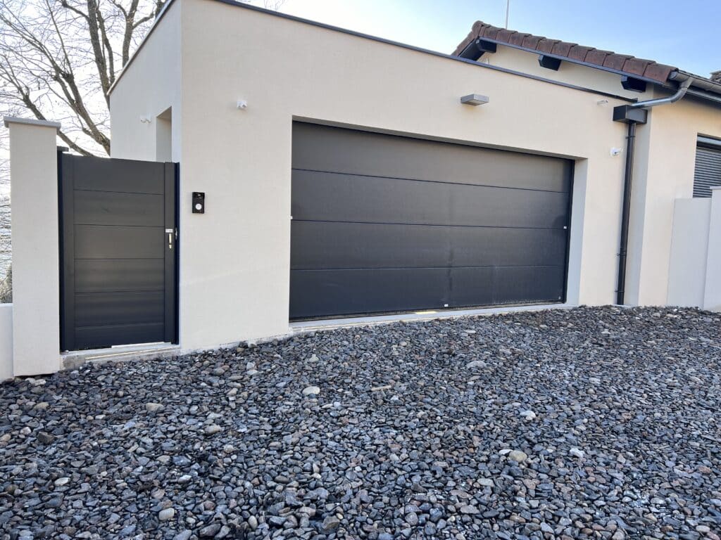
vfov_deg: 53.1
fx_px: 542
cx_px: 360
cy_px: 270
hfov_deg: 67.3
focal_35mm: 26
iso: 50
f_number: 1.5
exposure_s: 1/397
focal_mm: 5.7
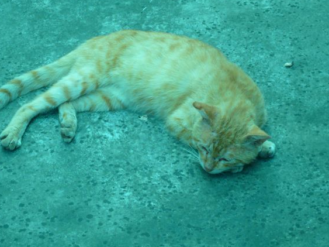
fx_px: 1378
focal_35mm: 145
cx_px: 171
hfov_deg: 13.6
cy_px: 104
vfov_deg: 10.2
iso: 100
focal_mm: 16.8
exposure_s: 1/10
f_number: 5.6
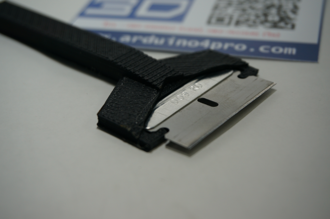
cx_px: 165
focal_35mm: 60
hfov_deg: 33.4
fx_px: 549
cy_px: 110
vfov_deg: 22.6
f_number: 5.6
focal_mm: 40
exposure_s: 1/80
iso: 250
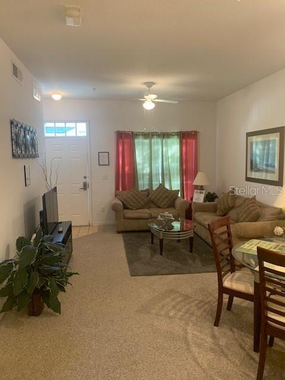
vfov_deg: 67.3
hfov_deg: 53.1
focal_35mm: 26
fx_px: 285
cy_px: 190
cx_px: 142
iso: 250
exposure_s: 1/60
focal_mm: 4.25
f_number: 1.8
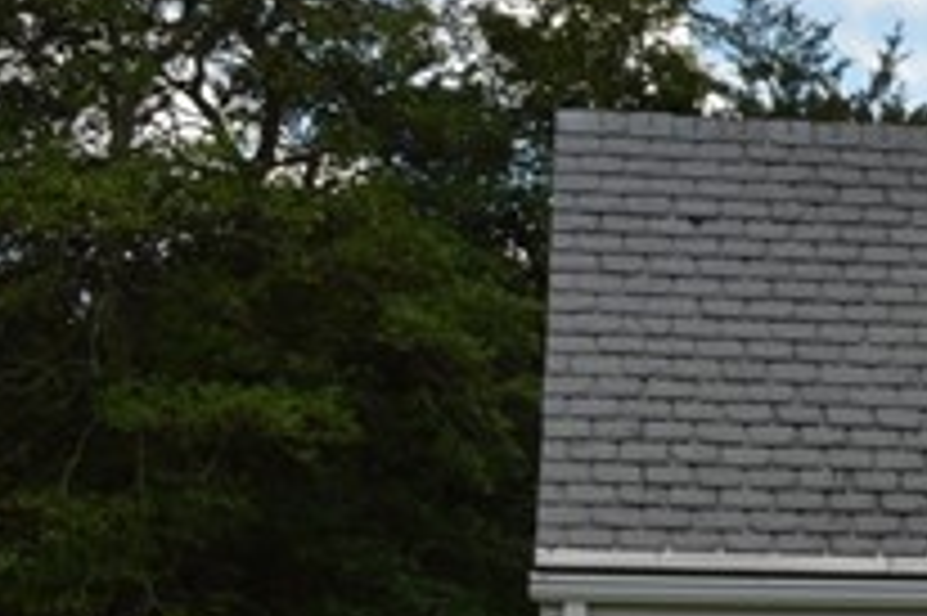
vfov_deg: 6.2
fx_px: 5712
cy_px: 544
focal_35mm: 222
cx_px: 2248
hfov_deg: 8.5
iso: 100
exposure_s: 1/200
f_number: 8
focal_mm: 28
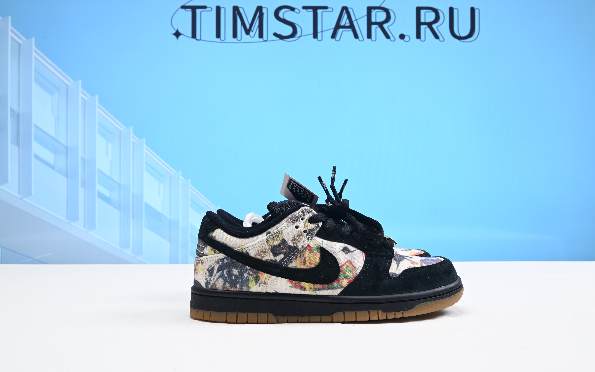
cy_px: 179
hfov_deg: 49.3
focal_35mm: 40
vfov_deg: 32.0
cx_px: 297
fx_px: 649
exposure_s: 1/2
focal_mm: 39
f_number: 16
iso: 100
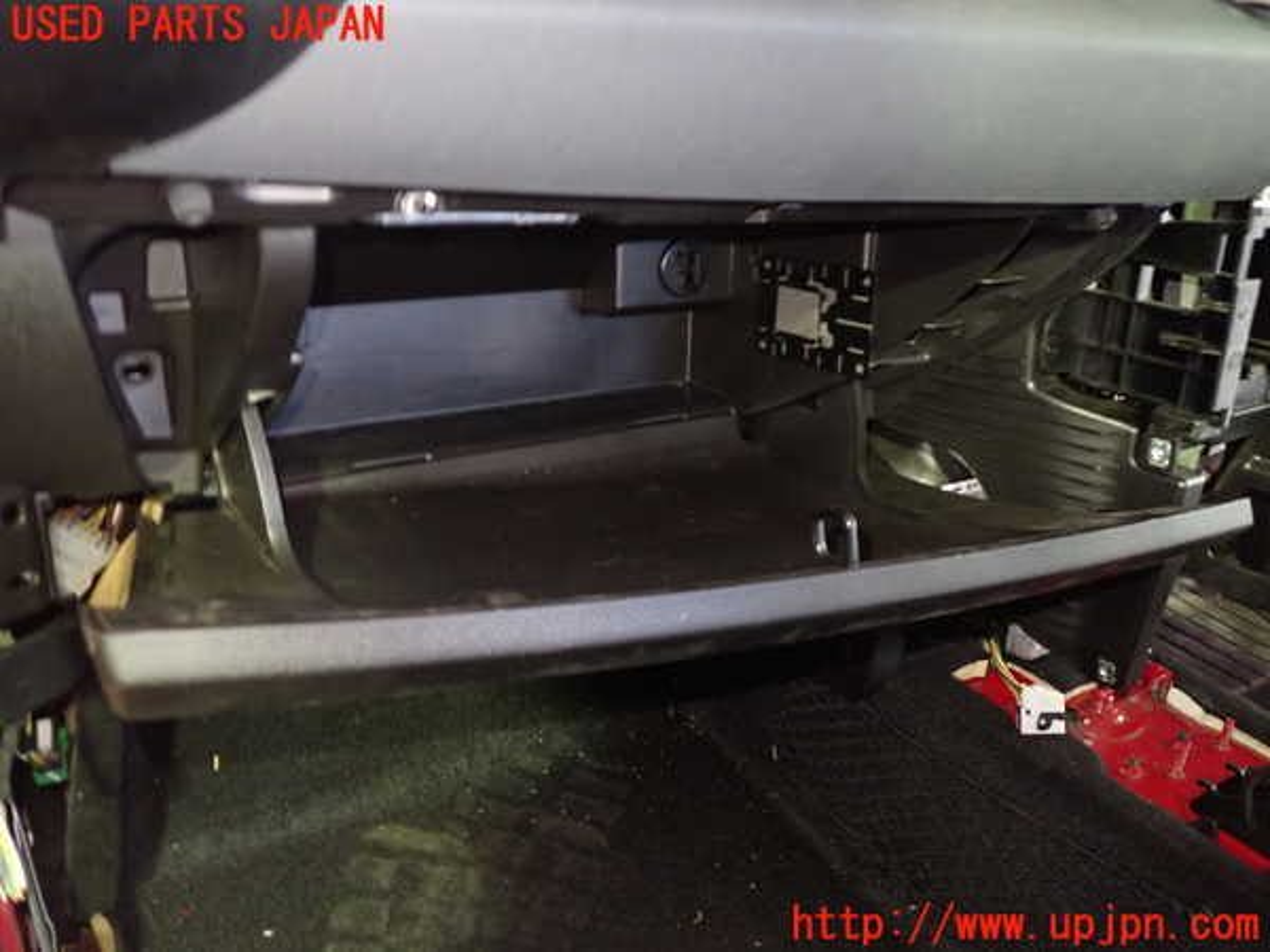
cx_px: 635
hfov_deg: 60.0
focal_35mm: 30
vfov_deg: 46.8
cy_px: 476
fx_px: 1101
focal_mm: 5.4
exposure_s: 1/8
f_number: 2.3
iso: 1000
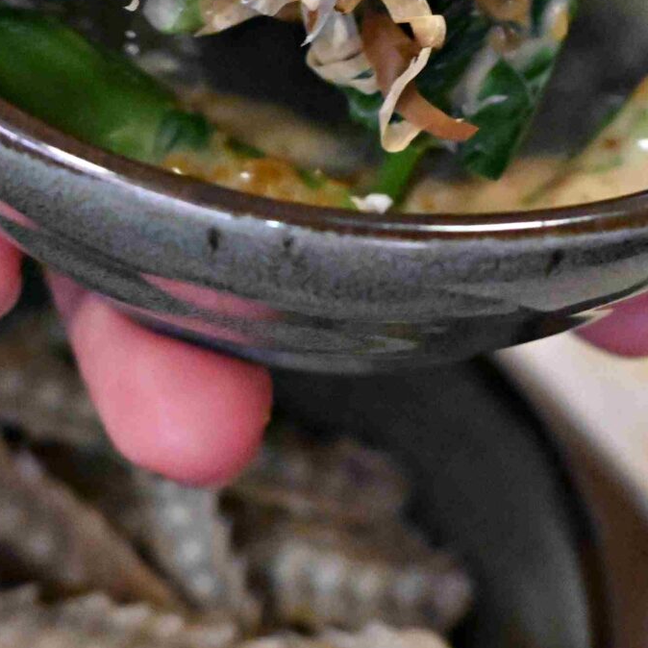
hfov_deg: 7.2
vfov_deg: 7.2
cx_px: 402
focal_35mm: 242
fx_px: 5125
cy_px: -55
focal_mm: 50
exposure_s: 1/200
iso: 6400
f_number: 3.2
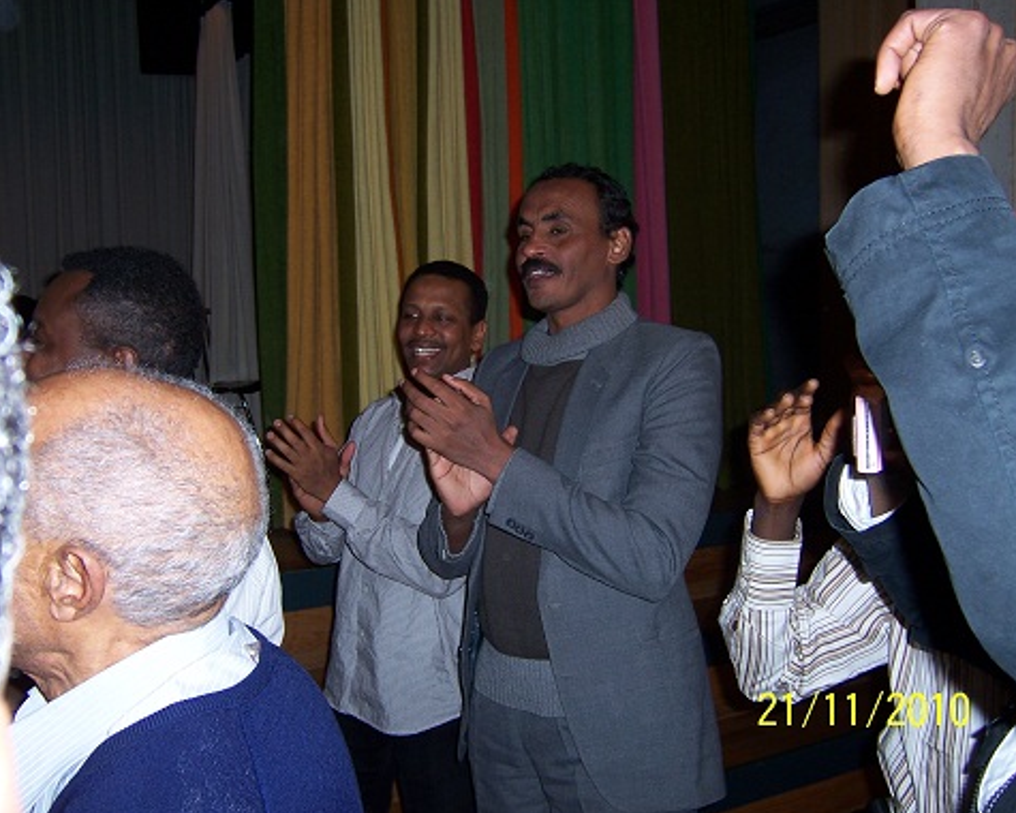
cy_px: 405
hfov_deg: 51.5
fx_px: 1052
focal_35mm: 35
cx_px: 479
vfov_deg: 42.2
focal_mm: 5.5
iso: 80
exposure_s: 1/60
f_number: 2.8
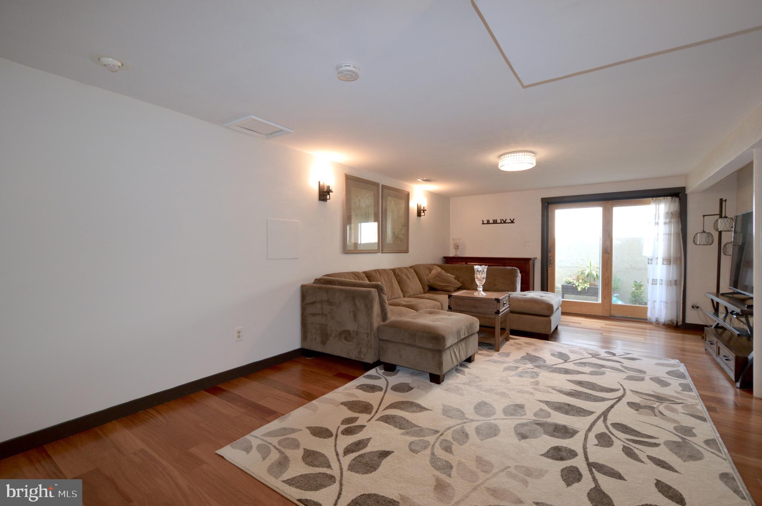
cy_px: 253
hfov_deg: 100.4
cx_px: 381
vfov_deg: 77.2
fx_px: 317
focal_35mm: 15
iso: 400
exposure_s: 1/60
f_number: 3.5
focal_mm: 10
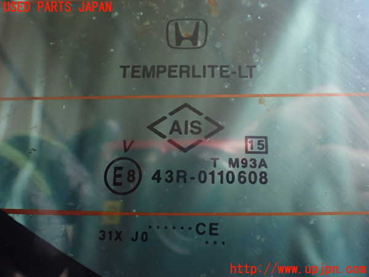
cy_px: 138
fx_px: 320
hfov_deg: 60.0
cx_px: 184
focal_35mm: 30
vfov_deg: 46.8
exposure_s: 1/125
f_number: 2.3
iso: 400
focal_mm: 5.4
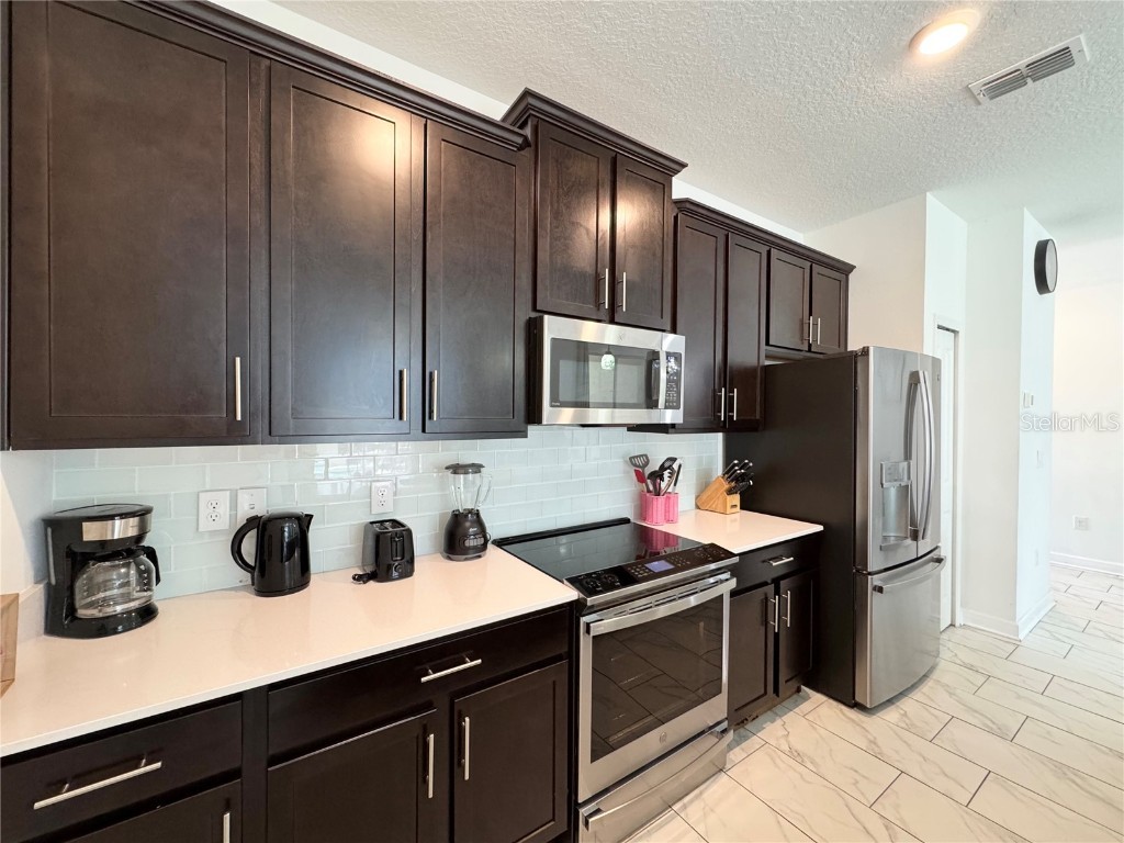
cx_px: 562
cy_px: 422
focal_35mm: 14
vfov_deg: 85.7
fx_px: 455
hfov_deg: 102.1
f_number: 2.2
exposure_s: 1/60
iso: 320
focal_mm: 2.22
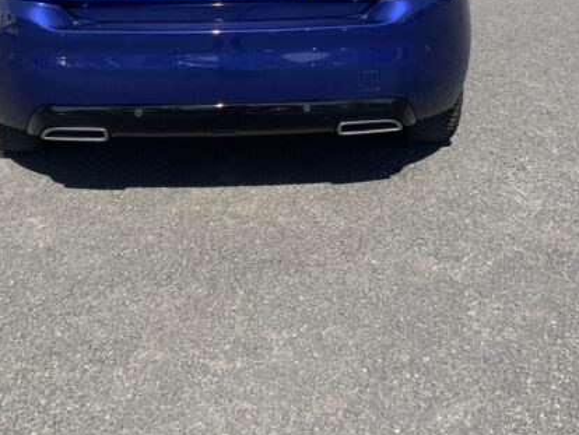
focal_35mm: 56
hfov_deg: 34.3
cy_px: 20
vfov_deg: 25.1
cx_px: 280
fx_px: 937
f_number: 1.8
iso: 16
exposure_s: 1/1490
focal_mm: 3
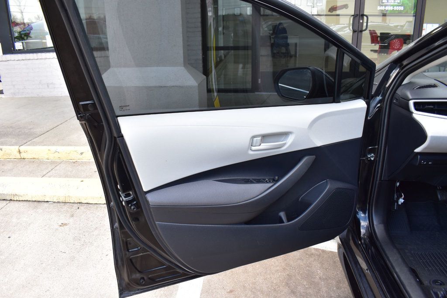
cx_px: 224
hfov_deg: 67.4
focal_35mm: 27
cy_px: 149
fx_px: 335
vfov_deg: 47.9
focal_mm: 18
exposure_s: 1/50
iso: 400
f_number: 8
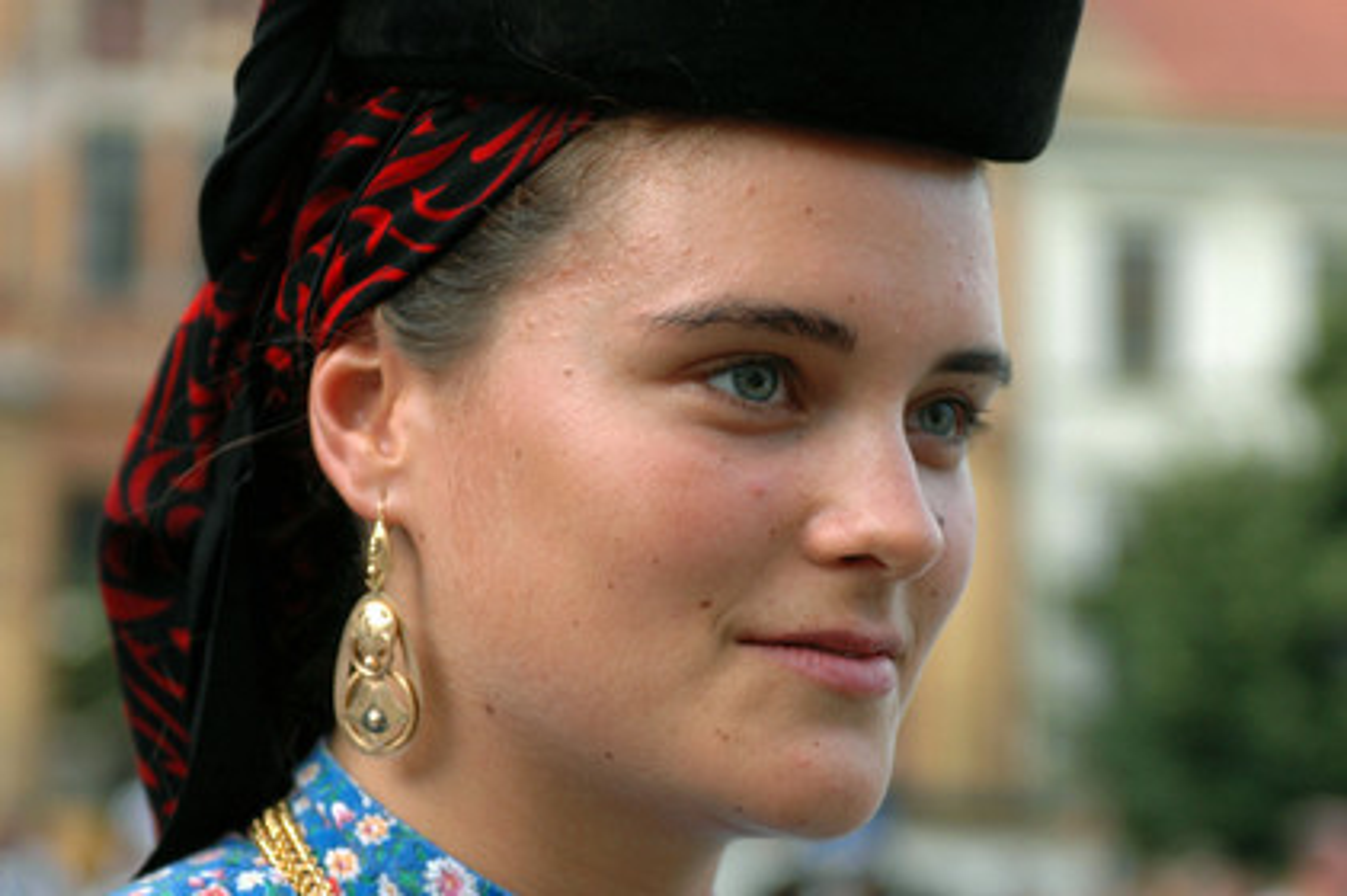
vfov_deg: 13.0
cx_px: 674
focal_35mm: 105
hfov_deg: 19.5
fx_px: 3926
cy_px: 448
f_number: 4
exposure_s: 1/60
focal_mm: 70
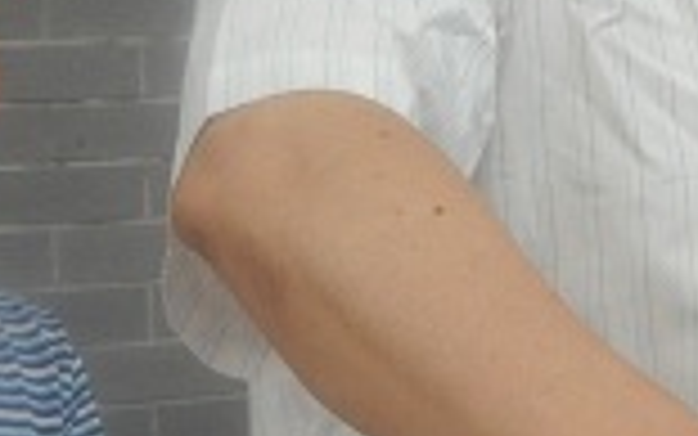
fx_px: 4129
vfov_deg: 6.0
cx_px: 894
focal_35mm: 217
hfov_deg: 9.5
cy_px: -193
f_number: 20
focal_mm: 52
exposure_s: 1/320
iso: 3200
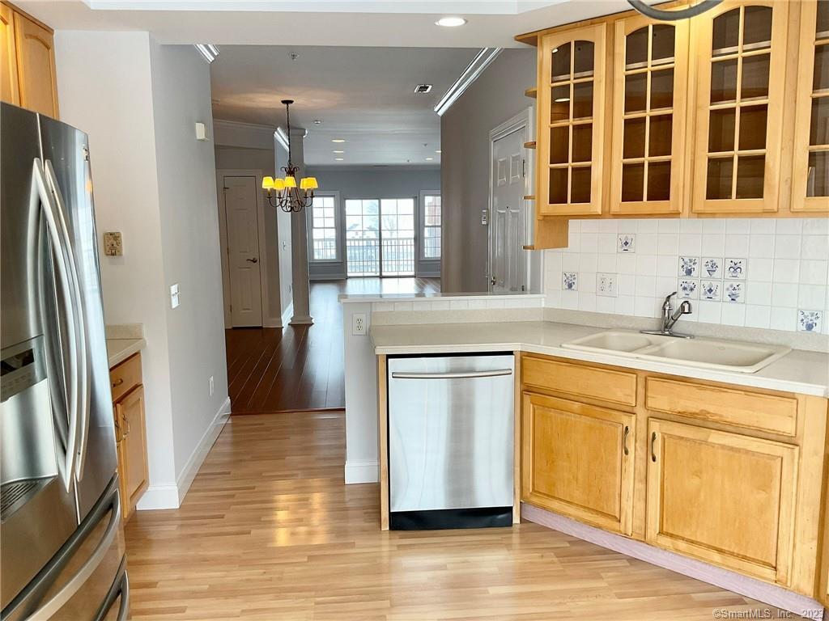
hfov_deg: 61.7
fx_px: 695
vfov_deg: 48.2
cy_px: 310
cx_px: 414
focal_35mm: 29
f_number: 1.8
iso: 64
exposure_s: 1/120
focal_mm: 3
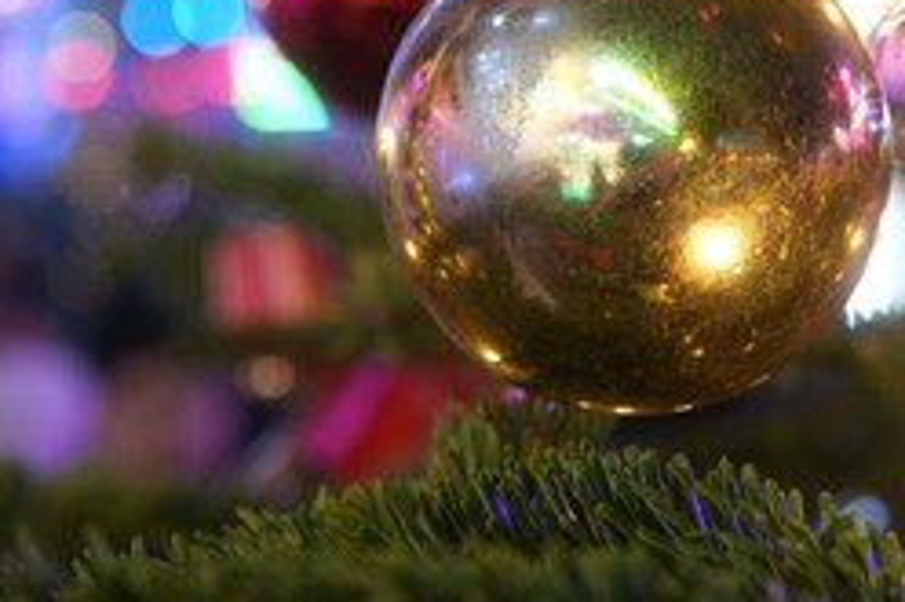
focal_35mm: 82
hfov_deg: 24.7
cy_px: 84
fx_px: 2060
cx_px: 560
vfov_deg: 16.5
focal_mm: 30
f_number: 3.2
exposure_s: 1/50
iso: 640
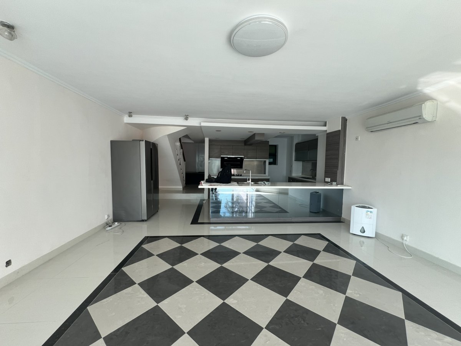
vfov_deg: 89.9
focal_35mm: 13
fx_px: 173
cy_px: 173
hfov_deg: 106.2
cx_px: 230
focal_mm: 1.57
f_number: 1.8
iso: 32
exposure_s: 1/99
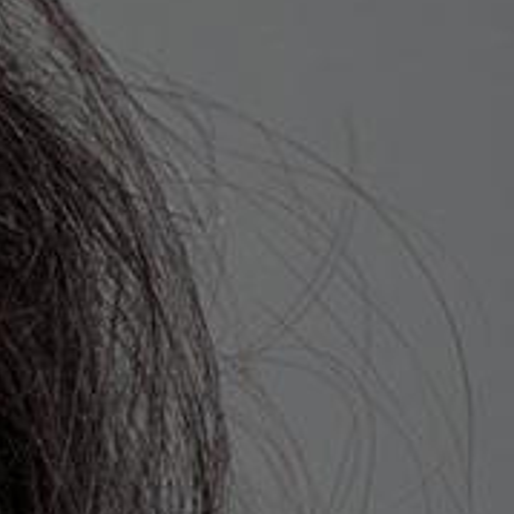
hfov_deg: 2.2
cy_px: 1772
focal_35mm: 796
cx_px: -849
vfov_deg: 2.2
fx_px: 13372
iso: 100
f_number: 18
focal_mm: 105
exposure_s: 1/160
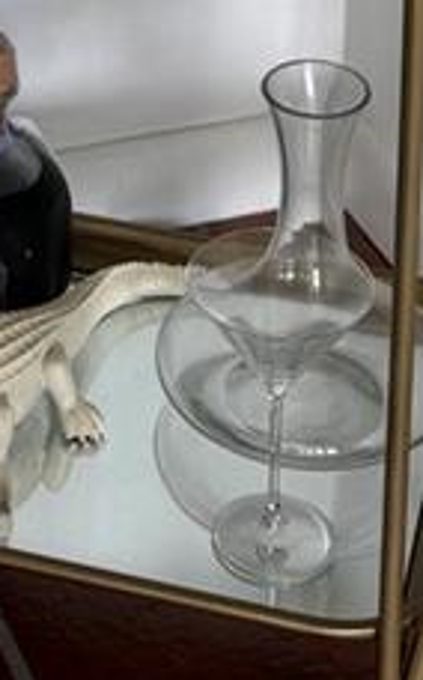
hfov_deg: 9.7
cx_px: 24
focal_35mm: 134
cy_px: -835
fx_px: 2478
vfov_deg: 12.8
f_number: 1.78
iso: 64
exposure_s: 1/121
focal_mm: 6.76
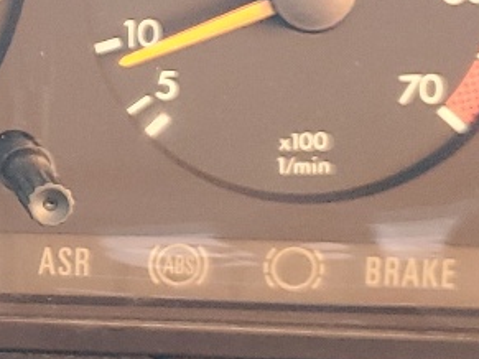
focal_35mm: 143
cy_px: 99
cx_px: -329
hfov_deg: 12.8
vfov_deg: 10.3
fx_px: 1978
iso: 98
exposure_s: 1/60.2
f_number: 1.5
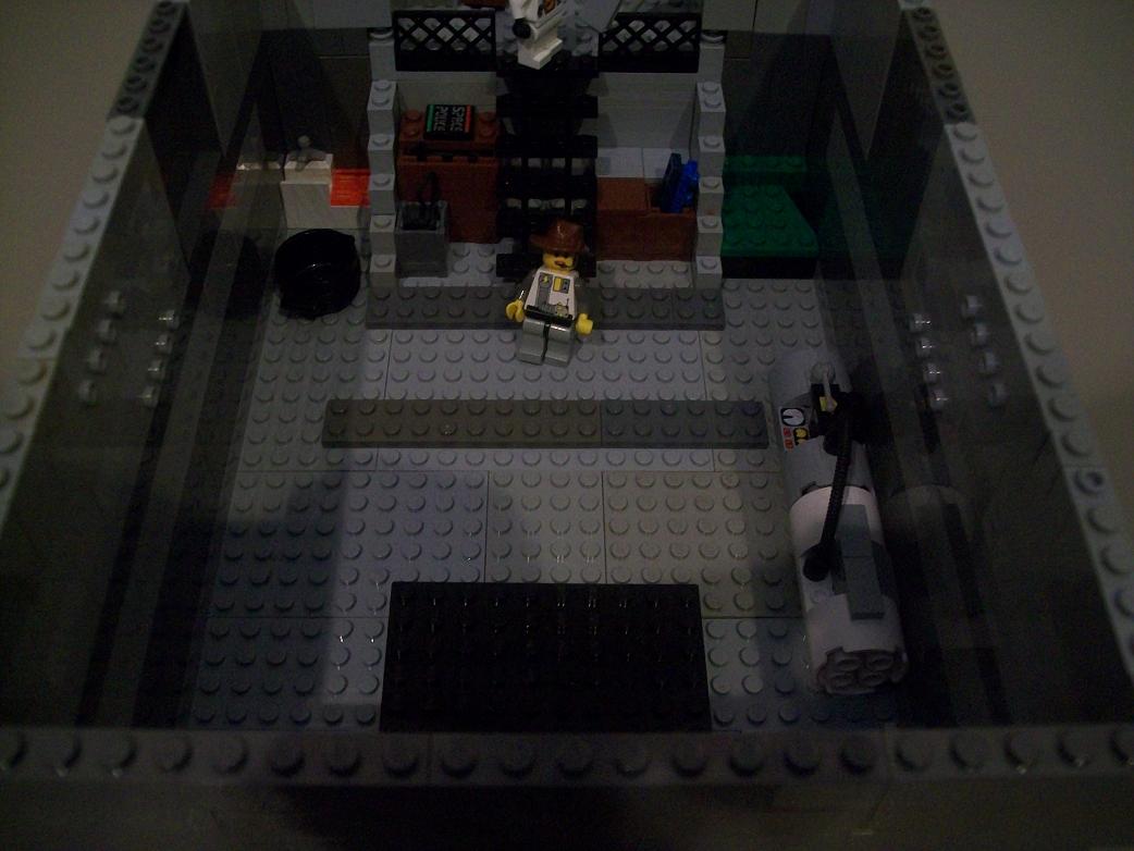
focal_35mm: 36
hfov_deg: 51.3
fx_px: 1180
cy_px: 426
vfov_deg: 39.7
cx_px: 567
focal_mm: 6
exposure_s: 1/8
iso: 200
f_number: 2.7
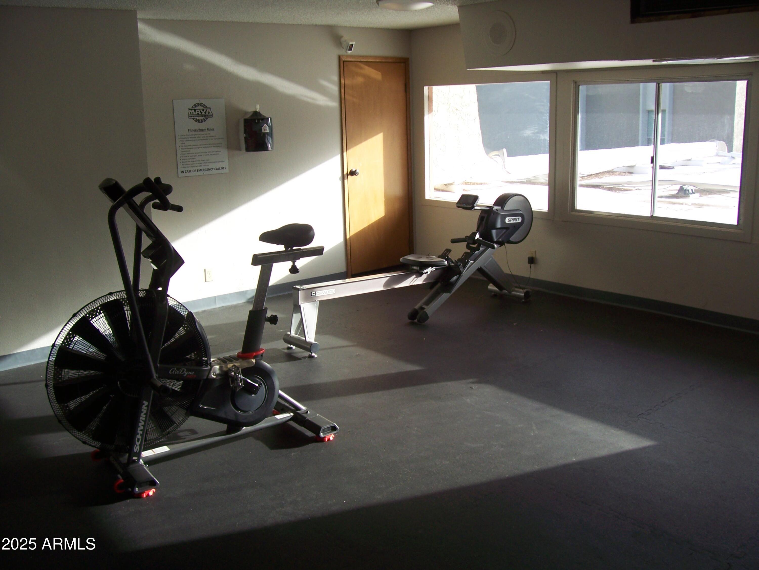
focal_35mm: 34
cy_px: 285
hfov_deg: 53.9
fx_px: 746
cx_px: 380
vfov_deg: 41.8
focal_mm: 5.6
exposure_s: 1/125
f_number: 2.7
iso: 80
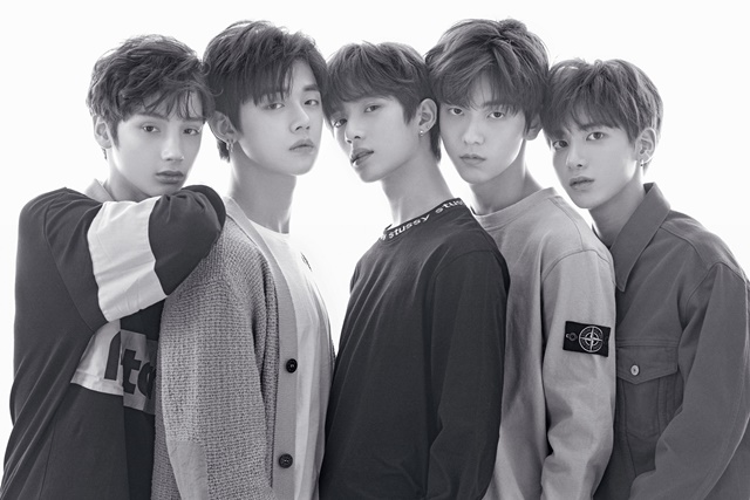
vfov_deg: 16.1
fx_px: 1771
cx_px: 375
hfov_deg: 23.9
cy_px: 250
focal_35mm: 85
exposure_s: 1/125
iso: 500
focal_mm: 85
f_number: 4
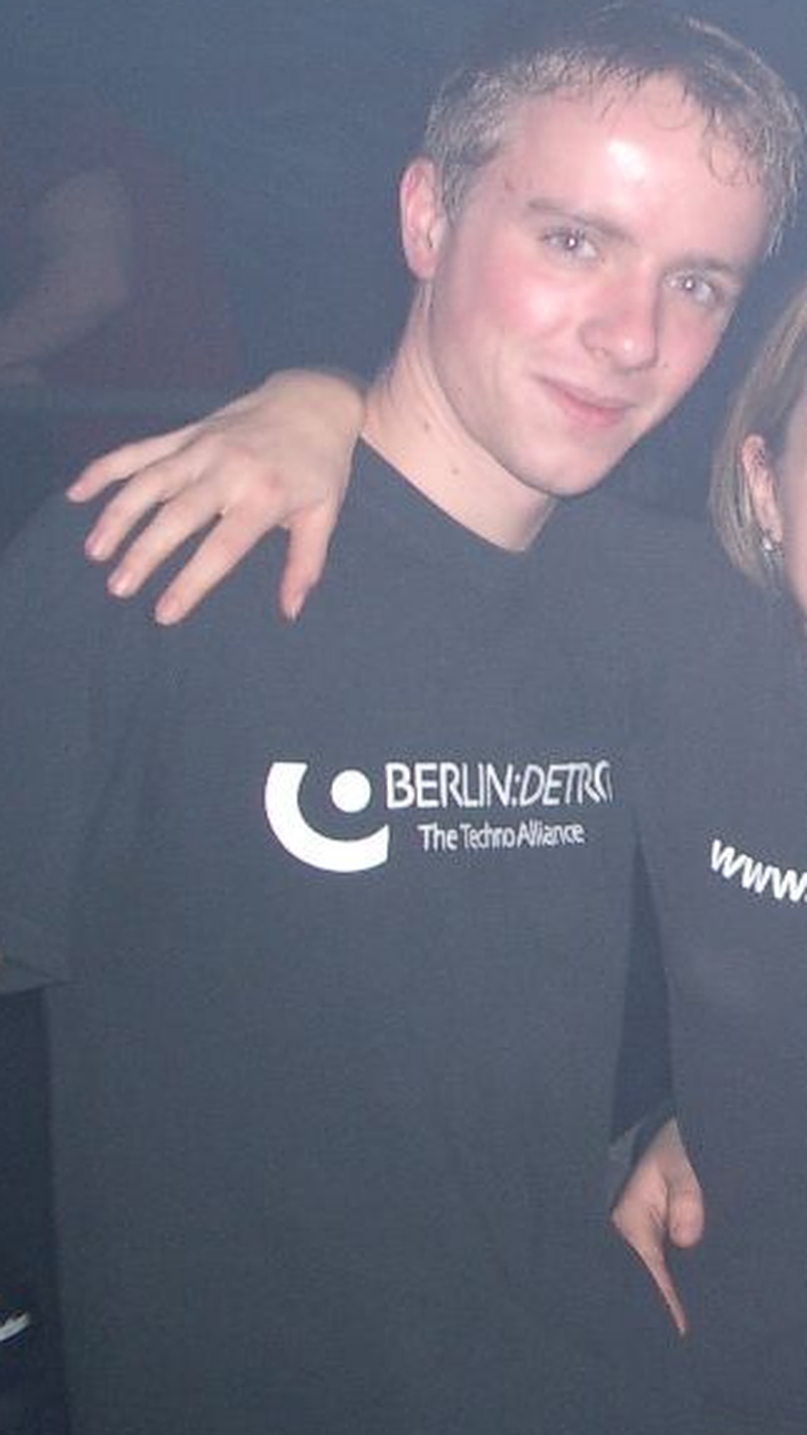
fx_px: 2586
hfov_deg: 16.8
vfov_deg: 31.0
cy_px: 648
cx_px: 1024
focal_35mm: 68
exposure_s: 1/40
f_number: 2.6
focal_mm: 5.8
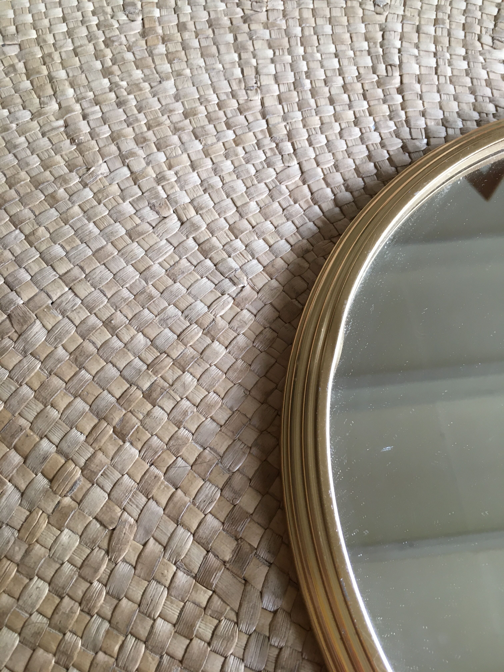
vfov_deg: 61.7
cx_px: 252
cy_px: 336
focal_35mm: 29
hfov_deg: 48.2
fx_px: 563
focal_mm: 4.15
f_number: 2.2
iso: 100
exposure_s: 1/33
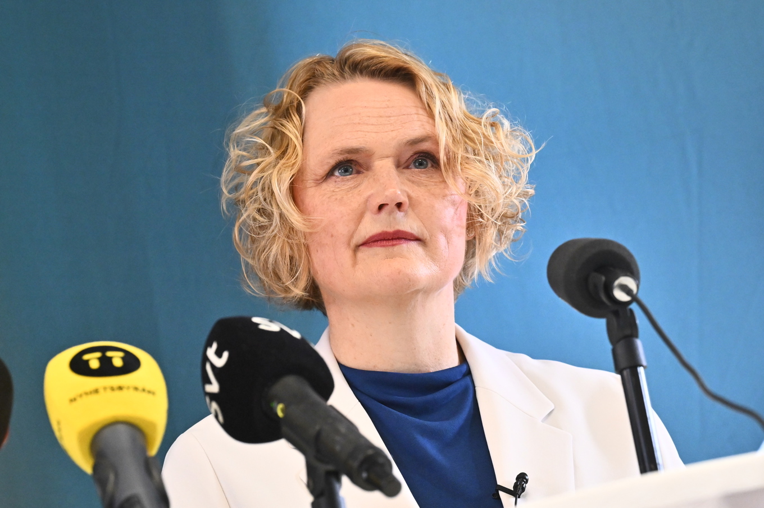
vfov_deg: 11.0
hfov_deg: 16.4
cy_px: 254
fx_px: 2651
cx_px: 382
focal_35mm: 125
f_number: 5
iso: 2000
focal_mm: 125
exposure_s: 1/250
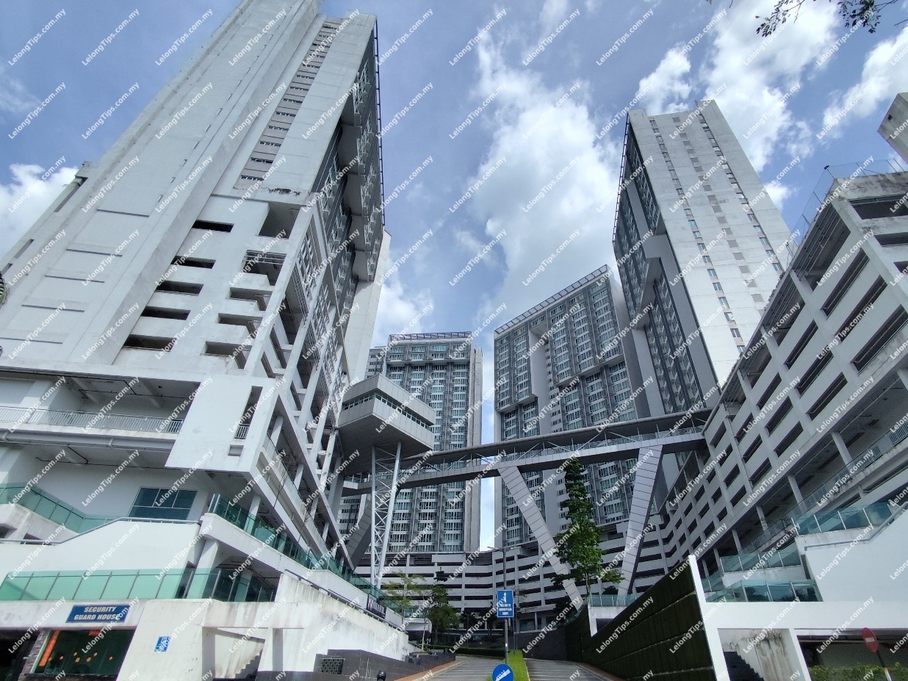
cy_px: 340
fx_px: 420
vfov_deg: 78.1
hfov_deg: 94.5
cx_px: 454
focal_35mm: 16
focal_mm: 1.65
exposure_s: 1/2683
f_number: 2.2
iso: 50
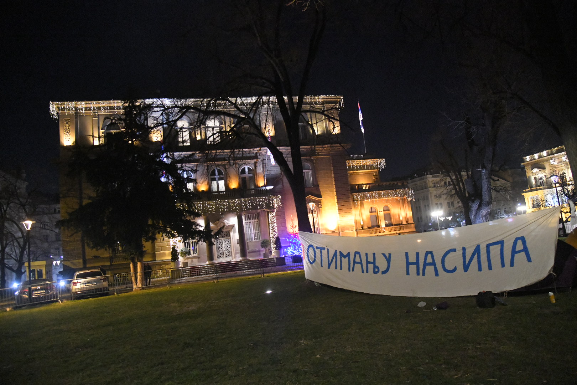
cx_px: 288
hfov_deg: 73.7
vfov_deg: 53.1
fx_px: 385
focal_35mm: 24
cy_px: 192
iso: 12800
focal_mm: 24
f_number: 4
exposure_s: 1/80
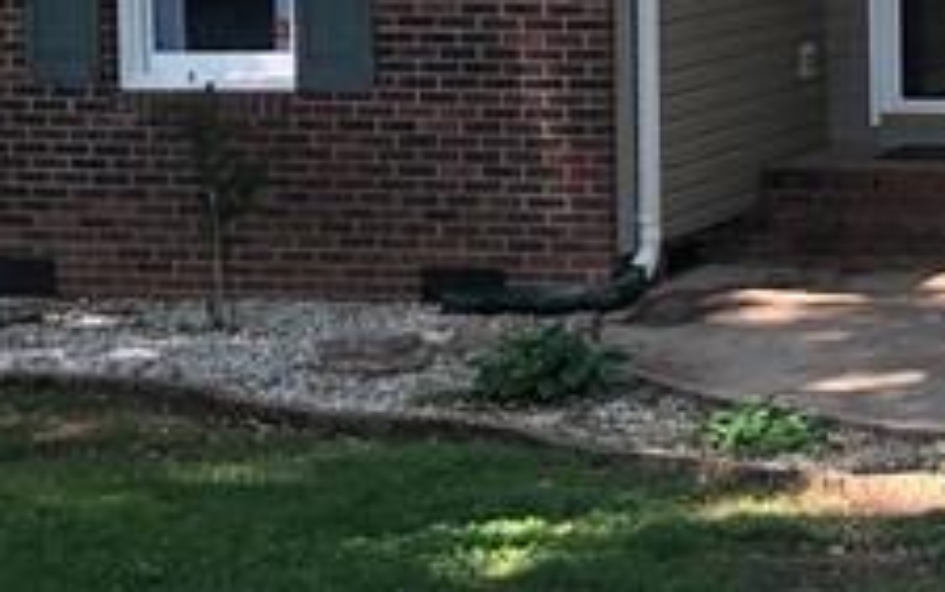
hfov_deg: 14.2
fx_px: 3479
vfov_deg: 9.6
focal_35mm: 135
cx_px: 1546
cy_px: -76
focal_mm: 3.99
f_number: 1.8
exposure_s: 1/457
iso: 20
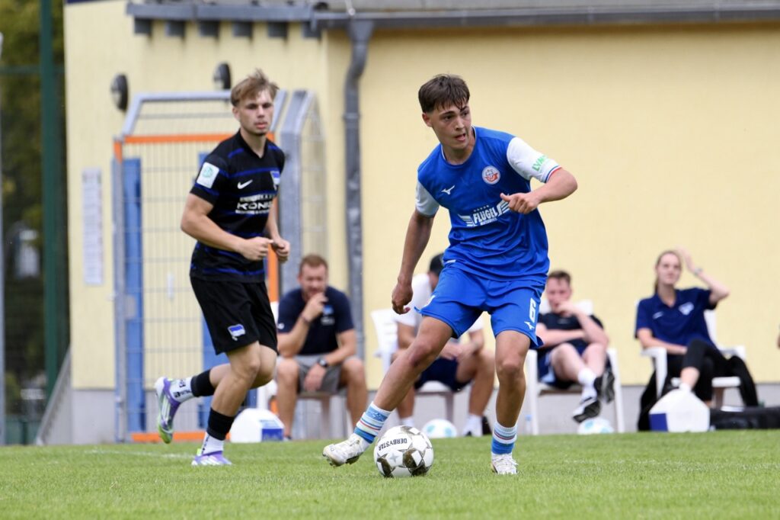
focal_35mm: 400
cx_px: 390
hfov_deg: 5.2
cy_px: 260
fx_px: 8663
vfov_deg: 3.4
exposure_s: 1/1600
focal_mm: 400
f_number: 7.1
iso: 1250
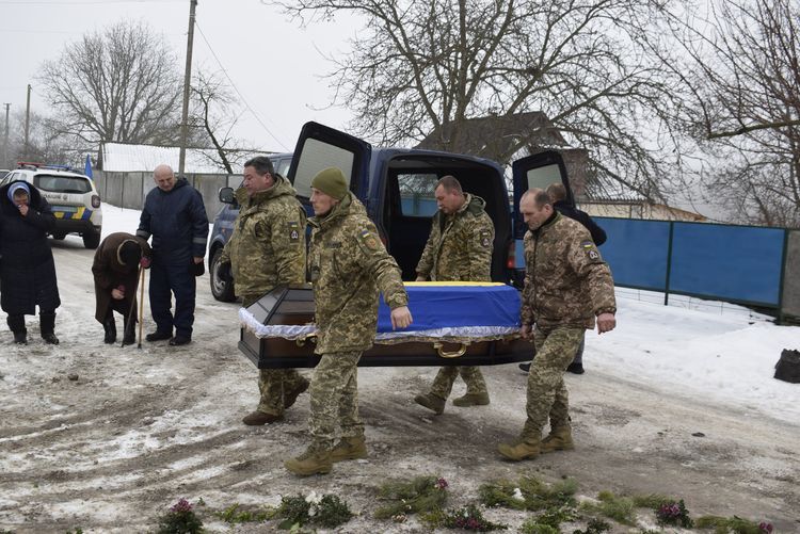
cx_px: 400
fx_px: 867
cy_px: 267
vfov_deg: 34.3
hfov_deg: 49.5
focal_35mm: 39
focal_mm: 26
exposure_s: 1/200
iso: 400
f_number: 7.1
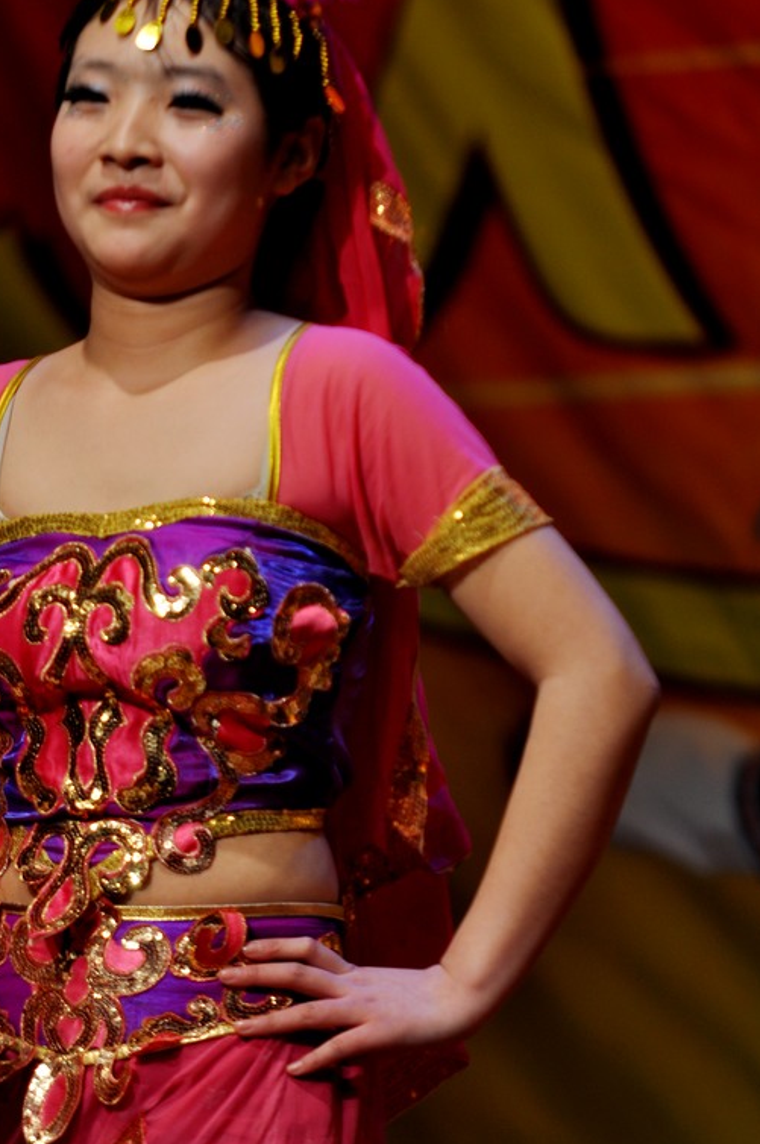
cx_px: 288
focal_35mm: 338
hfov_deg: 4.1
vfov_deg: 6.1
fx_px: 10727
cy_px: 557
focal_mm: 170
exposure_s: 1/125
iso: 200
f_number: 2.8
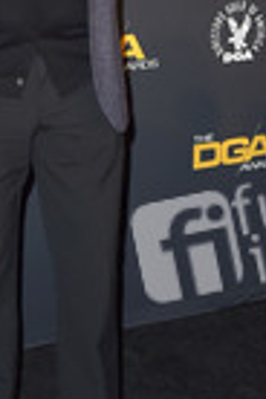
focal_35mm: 116
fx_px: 1286
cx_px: 19
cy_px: 90
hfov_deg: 11.7
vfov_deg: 17.5
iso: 640
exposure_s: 1/250
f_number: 6.3
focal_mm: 40
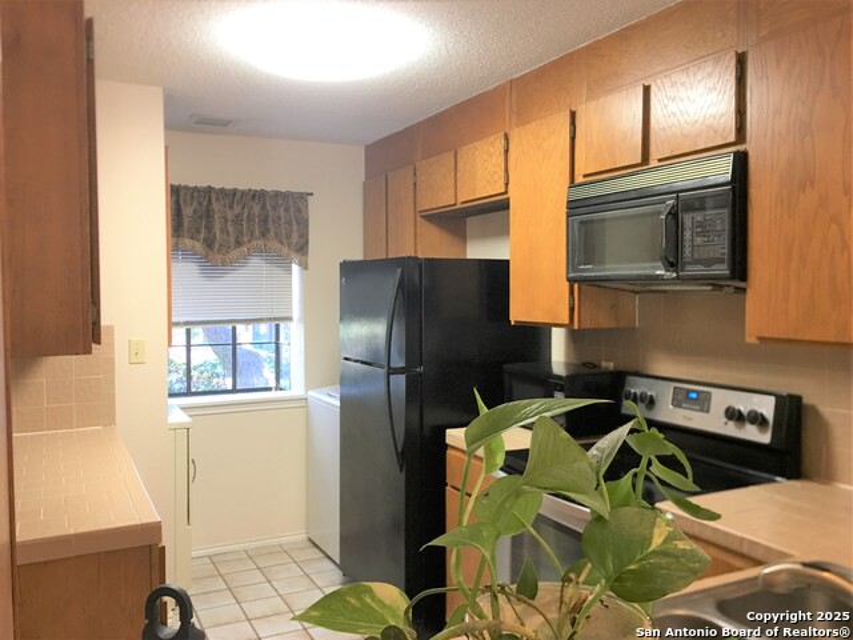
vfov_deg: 48.2
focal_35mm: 29
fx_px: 715
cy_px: 320
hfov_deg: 61.7
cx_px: 426
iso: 50
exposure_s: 1/15
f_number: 2.2
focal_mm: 4.15
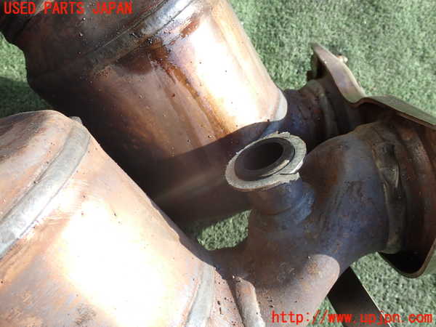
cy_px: 164
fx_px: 516
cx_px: 218
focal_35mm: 41
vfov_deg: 35.1
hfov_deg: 45.8
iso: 100
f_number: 4
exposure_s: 1/125
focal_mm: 7.31
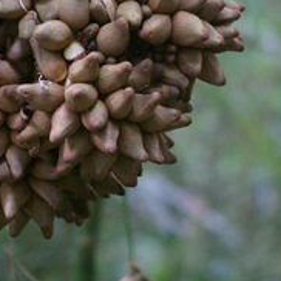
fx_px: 2563
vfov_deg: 6.2
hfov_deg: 6.3
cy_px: -76
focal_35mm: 279
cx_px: 76
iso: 800
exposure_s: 1/20
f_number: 4.5
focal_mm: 83
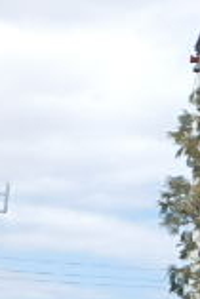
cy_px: 211
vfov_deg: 18.5
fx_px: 915
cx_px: 598
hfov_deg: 9.7
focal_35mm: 110
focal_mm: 4.7
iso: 125
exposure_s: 1/640
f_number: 4.3
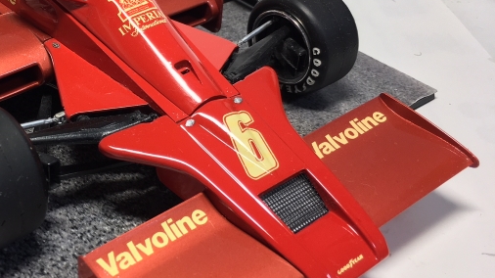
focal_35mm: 50
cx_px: 106
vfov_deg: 23.7
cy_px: 73
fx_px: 656
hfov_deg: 39.8
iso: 25
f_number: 2.2
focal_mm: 4.15
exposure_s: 1/30
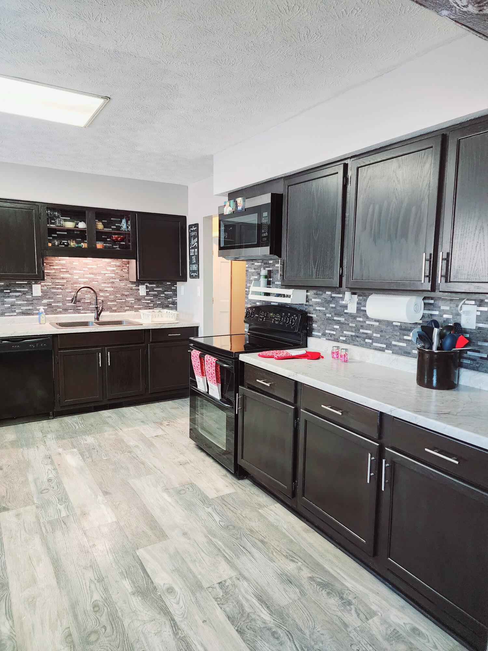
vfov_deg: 73.9
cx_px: 244
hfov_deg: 58.9
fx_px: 432
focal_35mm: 23
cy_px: 326
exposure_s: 1/120
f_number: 1.8
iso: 800
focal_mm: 6.4
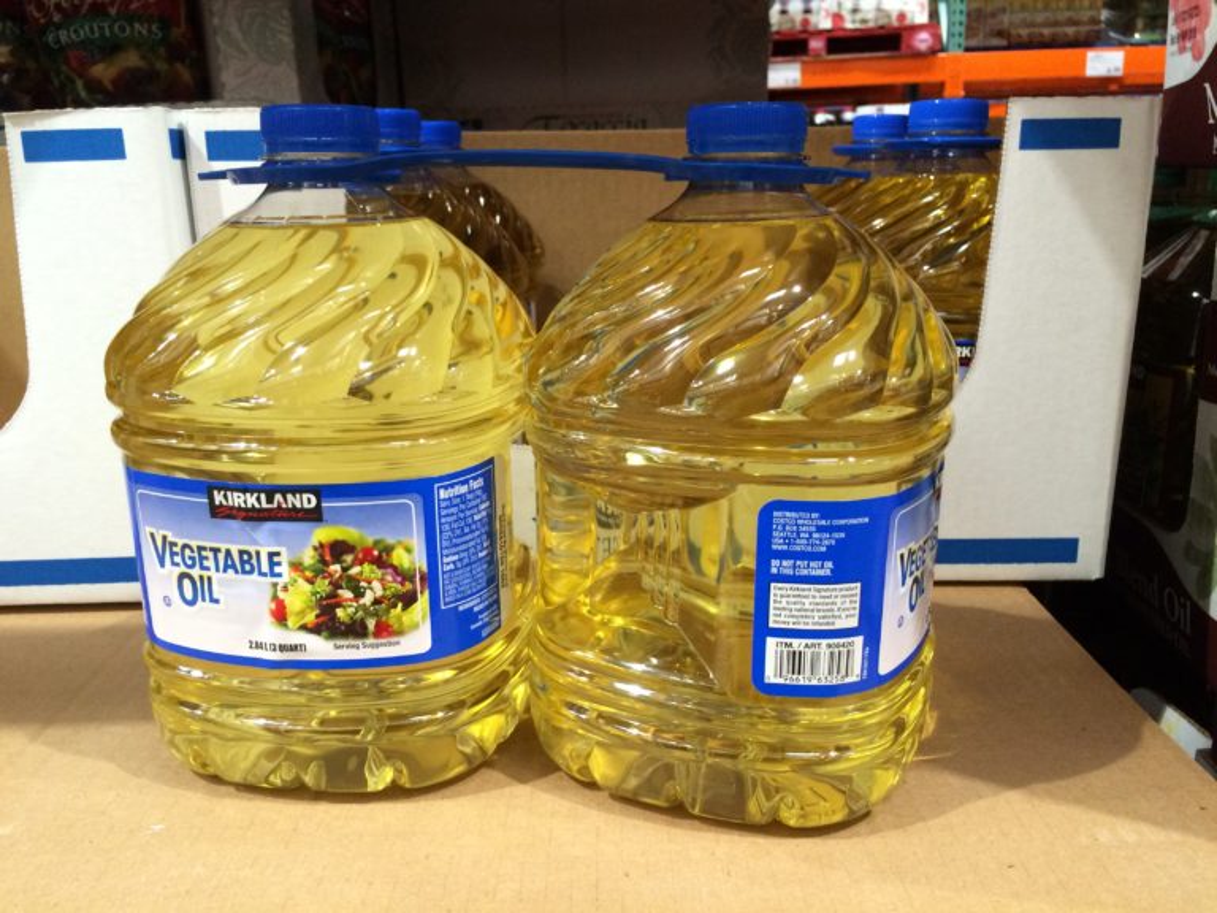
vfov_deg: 48.2
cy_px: 456
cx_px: 608
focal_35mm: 29
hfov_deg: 61.7
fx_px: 1020
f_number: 2.2
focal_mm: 4.15
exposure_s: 1/30
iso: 160
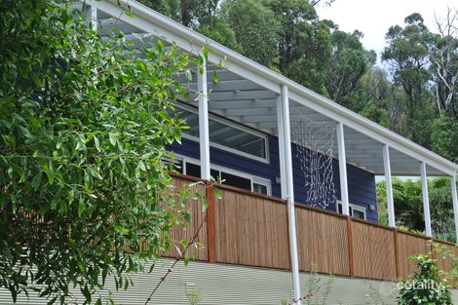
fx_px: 877
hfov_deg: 29.3
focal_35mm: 69
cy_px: 152
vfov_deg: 19.7
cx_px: 229
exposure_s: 1/320
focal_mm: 25.9
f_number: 5.3
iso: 100
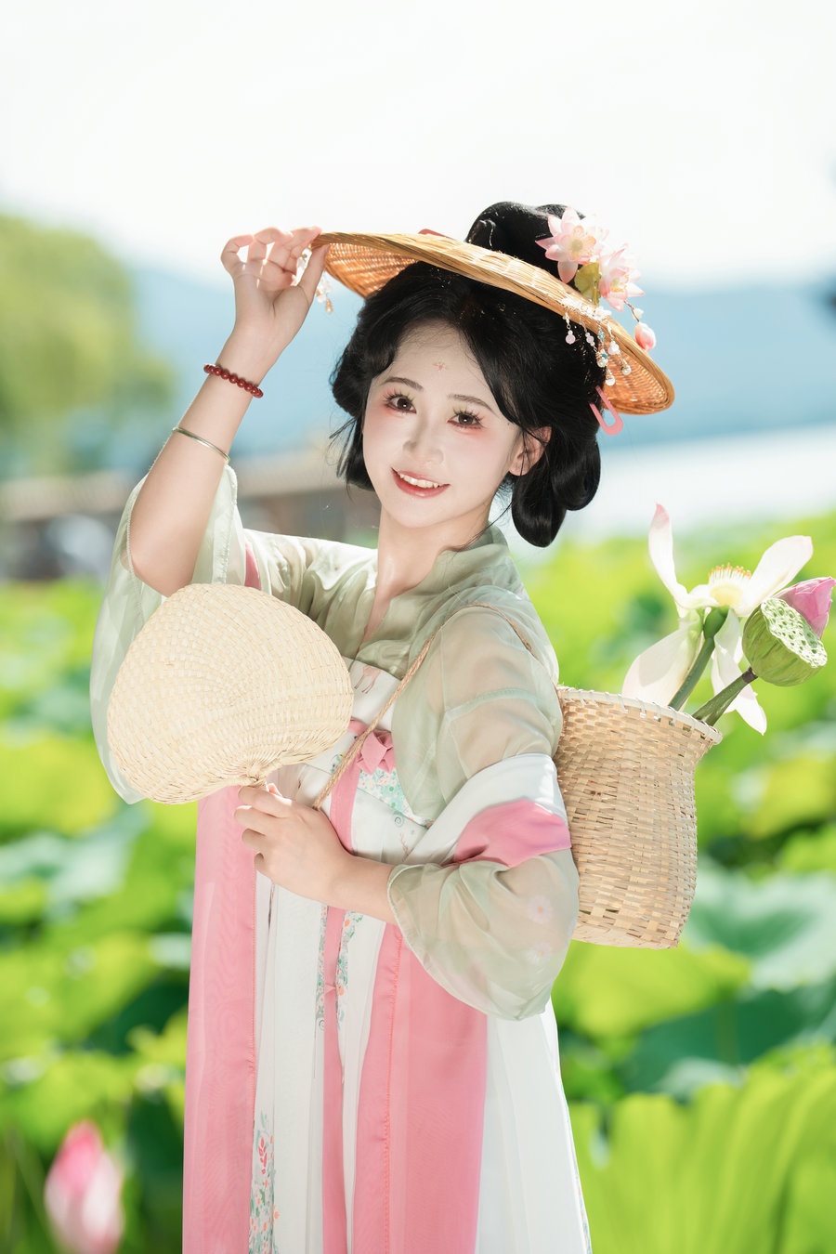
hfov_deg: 9.9
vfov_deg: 14.9
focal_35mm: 138
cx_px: 418
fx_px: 4807
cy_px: 627
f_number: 3.5
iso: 100
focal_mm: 138
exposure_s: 1/400
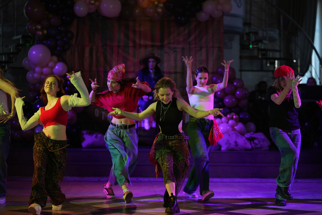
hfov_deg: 23.9
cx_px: 161
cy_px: 108
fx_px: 760
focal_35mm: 85
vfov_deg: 16.1
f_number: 2.2
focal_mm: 85
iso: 800
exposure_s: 1/400
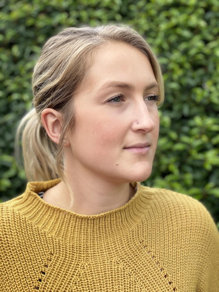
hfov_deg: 28.0
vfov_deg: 36.8
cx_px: 110
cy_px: 146
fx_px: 439
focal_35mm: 52
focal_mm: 6
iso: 20
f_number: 2
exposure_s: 1/285
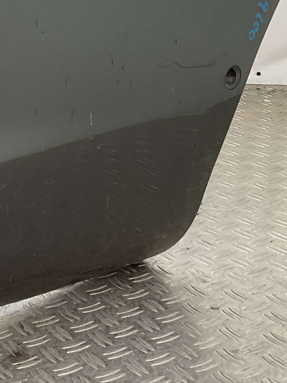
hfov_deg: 17.3
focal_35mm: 77
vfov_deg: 25.1
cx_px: -140
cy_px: 104
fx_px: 851
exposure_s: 1/120
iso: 25
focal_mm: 3
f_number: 1.8
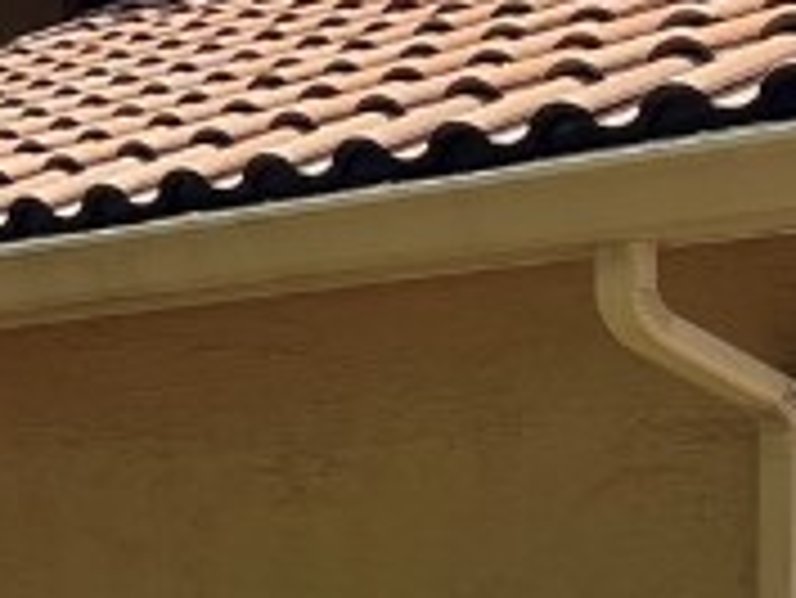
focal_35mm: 150
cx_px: 162
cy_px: 526
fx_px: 3452
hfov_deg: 13.1
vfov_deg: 9.9
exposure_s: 1/2208
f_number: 1.5
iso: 50
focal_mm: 5.7
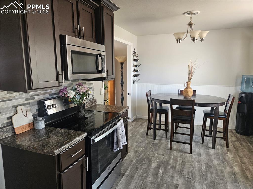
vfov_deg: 58.8
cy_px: 94
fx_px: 168
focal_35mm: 23
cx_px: 126
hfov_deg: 74.0
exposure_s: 1/170
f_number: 1.8
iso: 500
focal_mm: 5.4
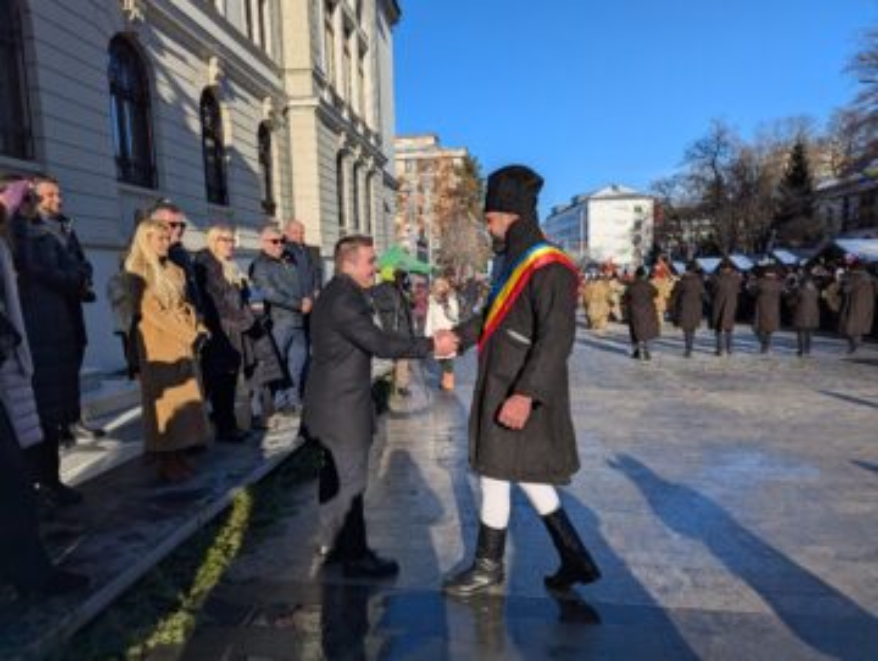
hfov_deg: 71.5
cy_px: 330
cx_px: 439
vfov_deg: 56.9
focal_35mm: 24
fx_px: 610
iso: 42
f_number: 1.85
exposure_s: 1/2762
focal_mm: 6.81
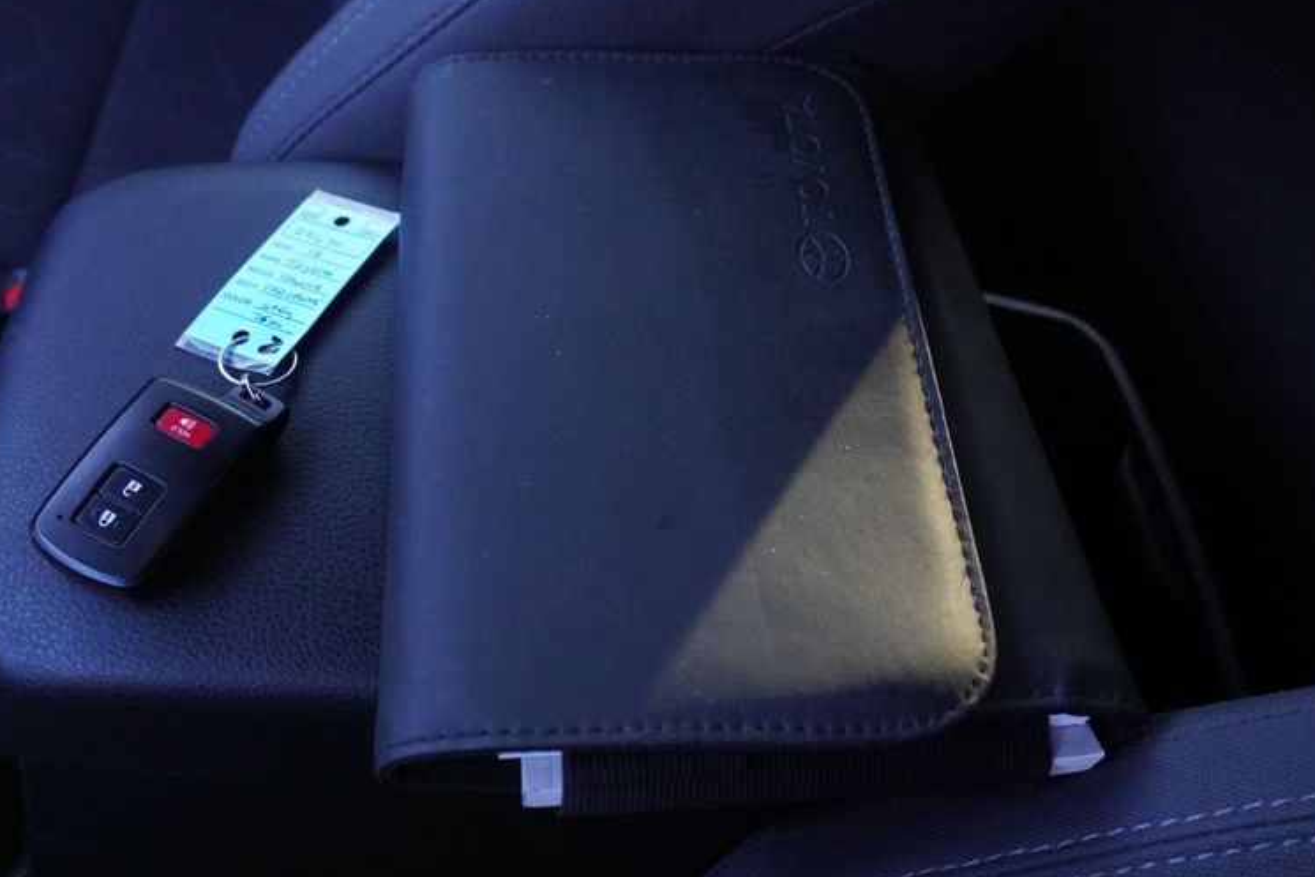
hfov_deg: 57.1
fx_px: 1206
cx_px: 577
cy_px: 441
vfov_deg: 40.0
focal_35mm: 33
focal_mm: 16
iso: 4000
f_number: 4
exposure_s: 1/320
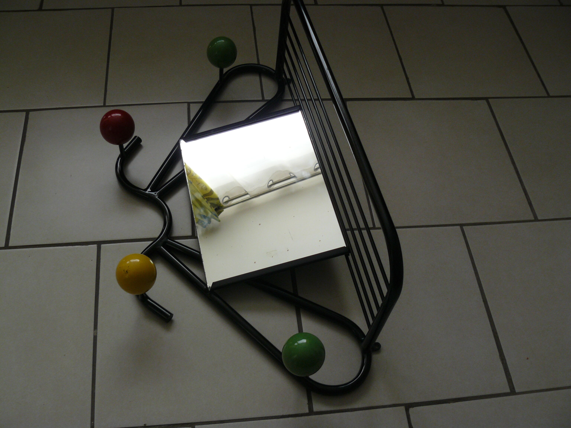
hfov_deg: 51.4
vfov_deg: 39.7
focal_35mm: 36
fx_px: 594
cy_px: 214
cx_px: 286
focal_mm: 6
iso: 100
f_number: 2.8
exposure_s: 1/80
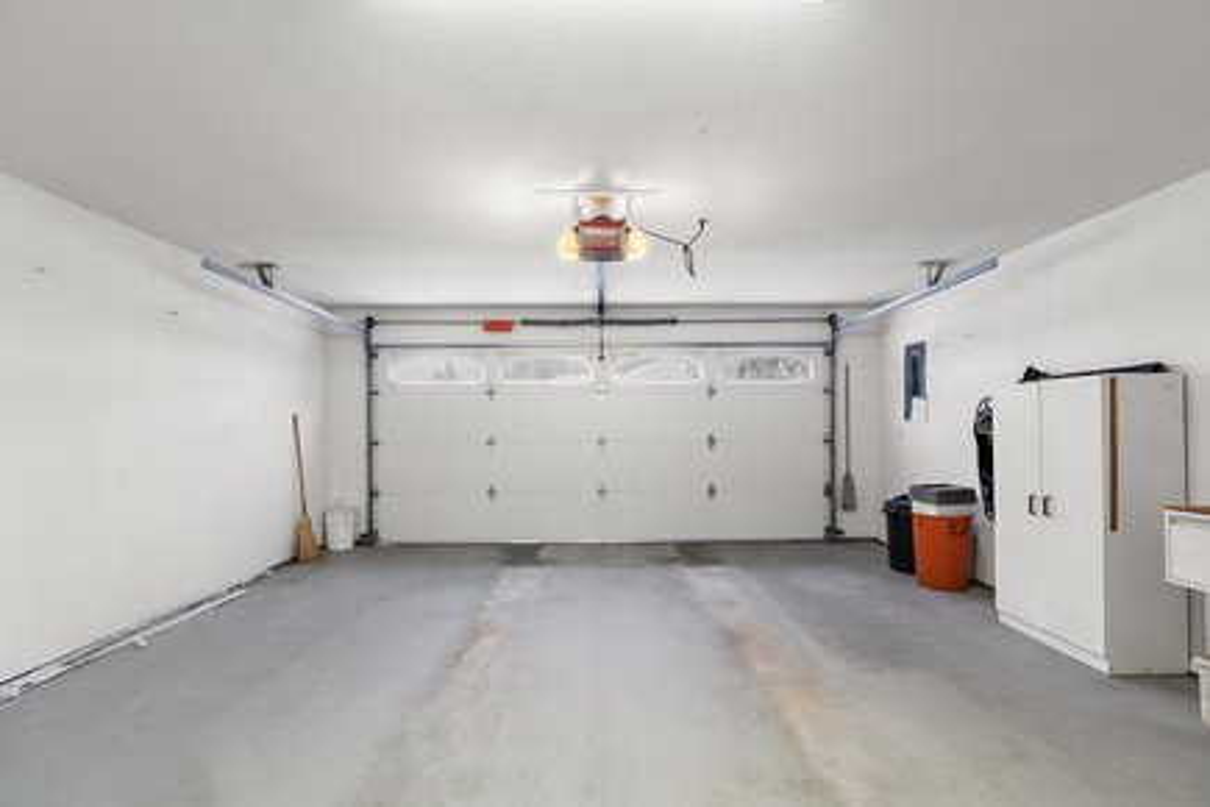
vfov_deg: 73.7
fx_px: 538
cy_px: 404
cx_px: 605
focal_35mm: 16
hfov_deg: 96.7
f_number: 7.1
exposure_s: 1/2
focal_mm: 16
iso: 400
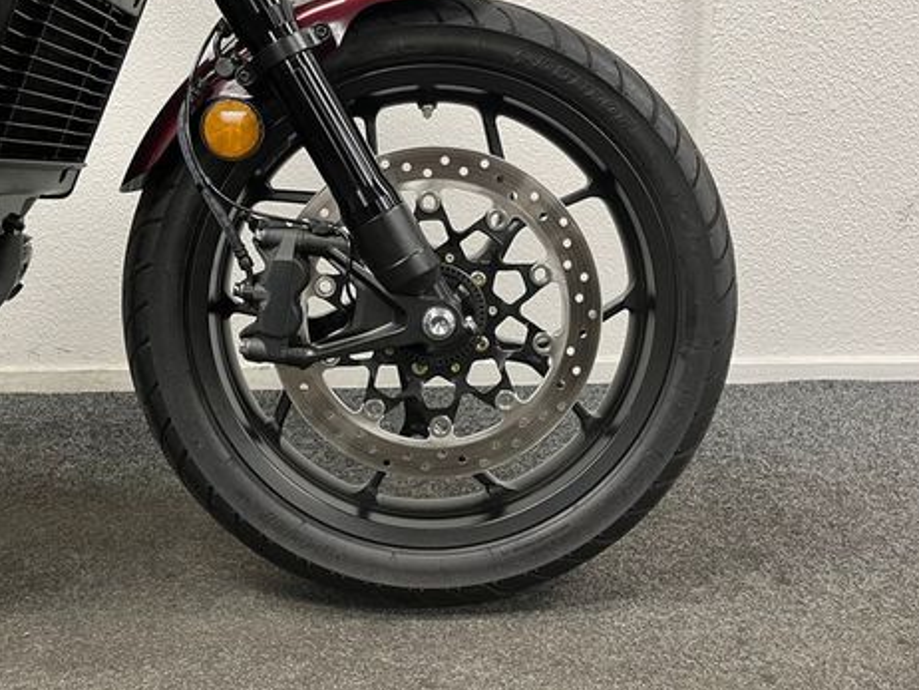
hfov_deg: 51.2
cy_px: 290
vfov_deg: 39.6
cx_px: 408
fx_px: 956
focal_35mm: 36
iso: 160
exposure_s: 1/50
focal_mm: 5.1
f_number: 1.6
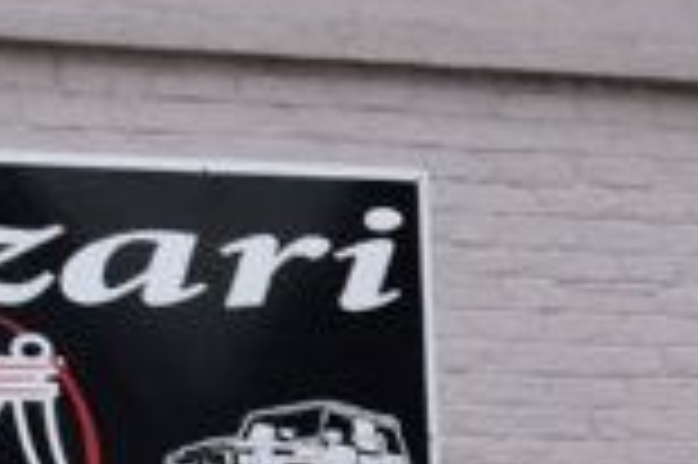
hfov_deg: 5.7
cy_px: 1185
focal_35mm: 347
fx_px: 6727
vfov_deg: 3.9
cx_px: 1783
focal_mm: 35
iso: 400
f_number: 10
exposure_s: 1/250
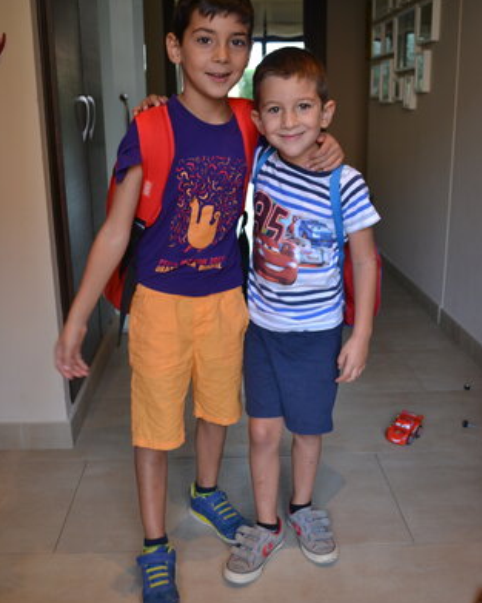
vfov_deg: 47.8
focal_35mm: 38
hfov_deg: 39.2
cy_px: 267
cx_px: 242
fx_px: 677
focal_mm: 22
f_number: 3.8
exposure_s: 1/50
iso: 400
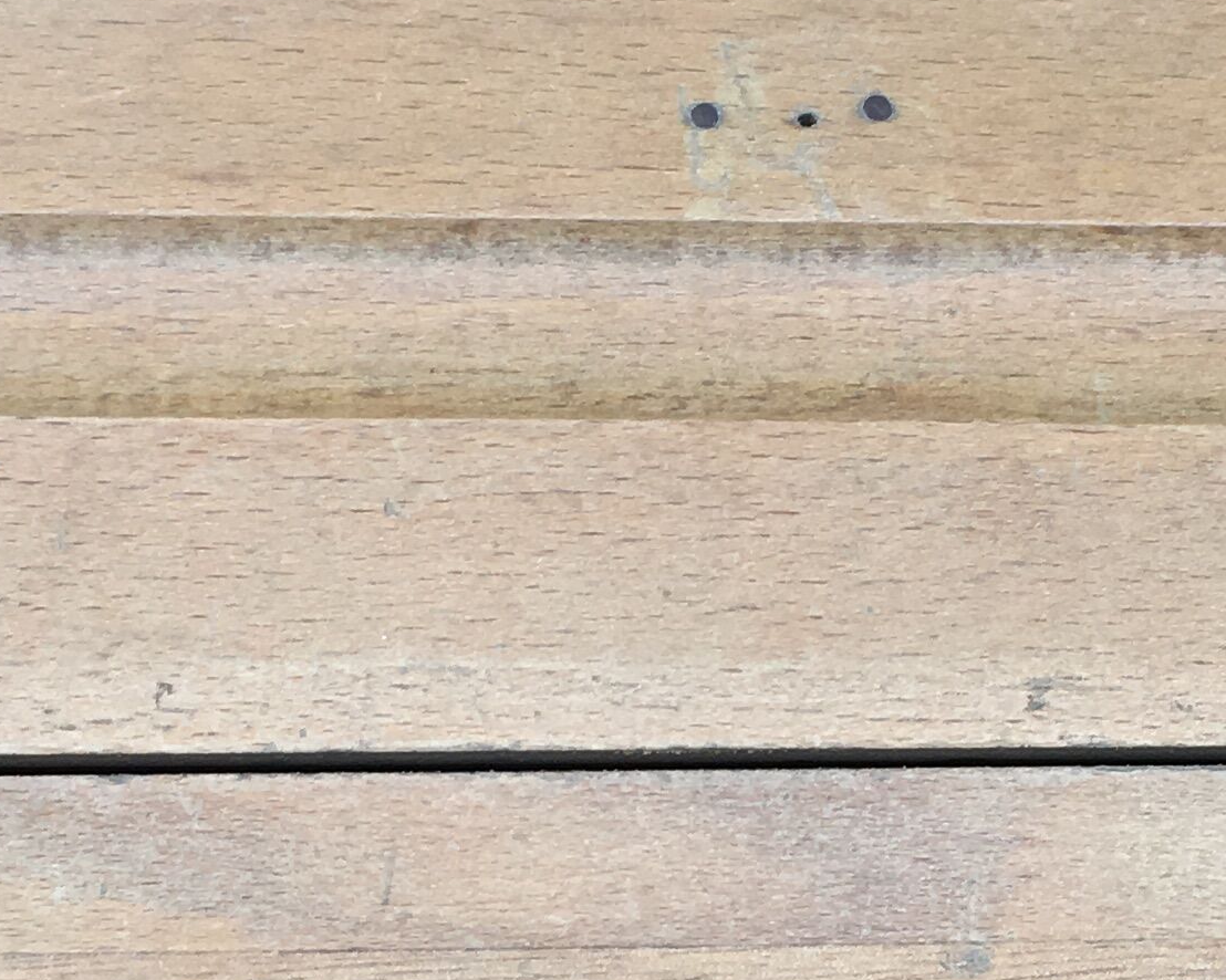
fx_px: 3737
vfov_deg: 14.9
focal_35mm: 103
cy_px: 744
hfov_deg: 18.6
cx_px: 721
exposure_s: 1/100
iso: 40
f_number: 2.2
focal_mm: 4.15
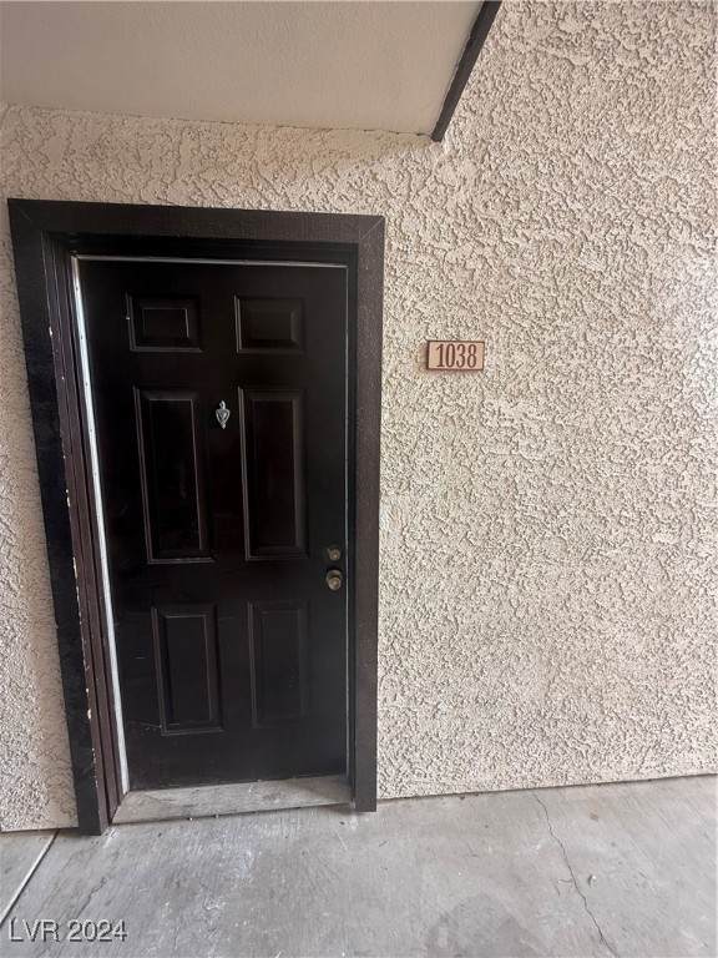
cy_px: 479
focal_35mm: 14
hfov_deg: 85.7
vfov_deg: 102.1
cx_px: 359
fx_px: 387
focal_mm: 2.22
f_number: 2.2
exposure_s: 1/99
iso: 80
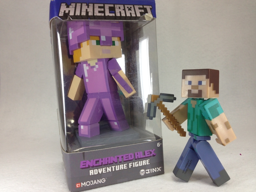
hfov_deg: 55.4
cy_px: 96
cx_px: 128
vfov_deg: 42.9
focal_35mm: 33
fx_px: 244
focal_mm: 4.12
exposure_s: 1/40
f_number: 2.4
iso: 50
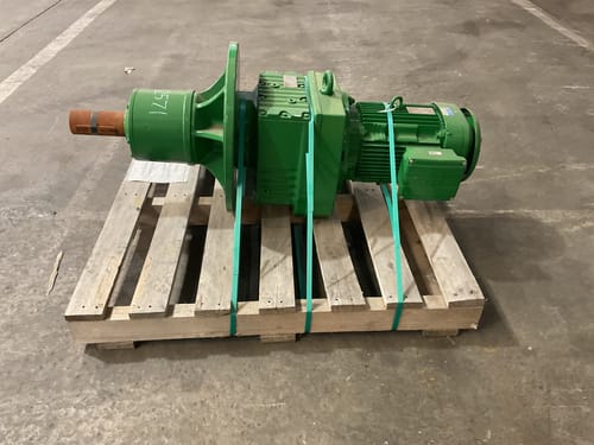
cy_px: 222
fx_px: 498
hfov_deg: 61.7
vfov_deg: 48.2
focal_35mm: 29
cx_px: 297
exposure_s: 1/50
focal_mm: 3
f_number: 1.8
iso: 200
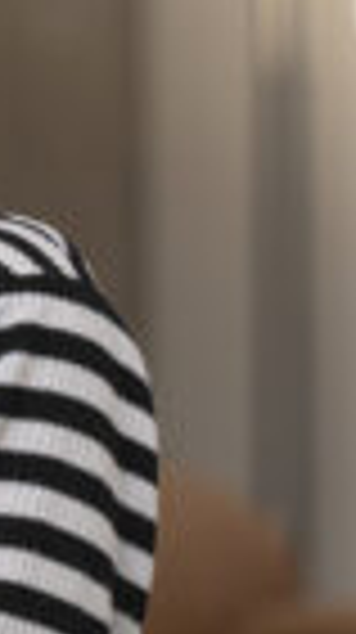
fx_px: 5285
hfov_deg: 3.7
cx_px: -1036
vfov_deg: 6.9
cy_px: 135
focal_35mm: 314
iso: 125
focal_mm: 55
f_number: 3.2
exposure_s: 1/160
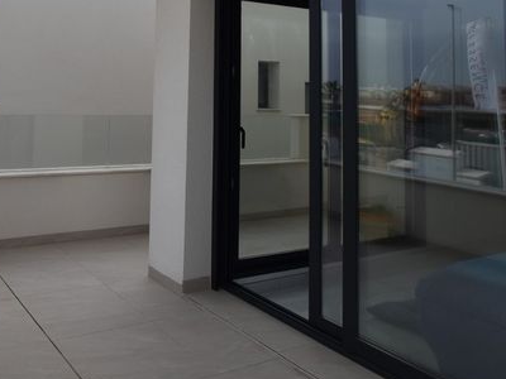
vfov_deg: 38.9
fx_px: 497
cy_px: 40
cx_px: 93
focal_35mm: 34
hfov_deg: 50.3
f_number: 8
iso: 200
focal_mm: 10
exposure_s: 1/500
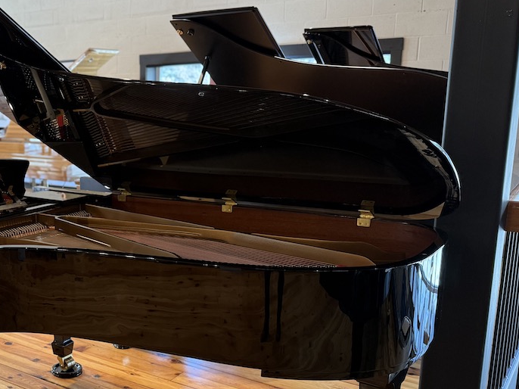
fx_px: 629
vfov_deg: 34.3
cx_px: 73
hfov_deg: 41.9
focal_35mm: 42
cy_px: 227
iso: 200
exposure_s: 1/120
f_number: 1.78
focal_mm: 6.76
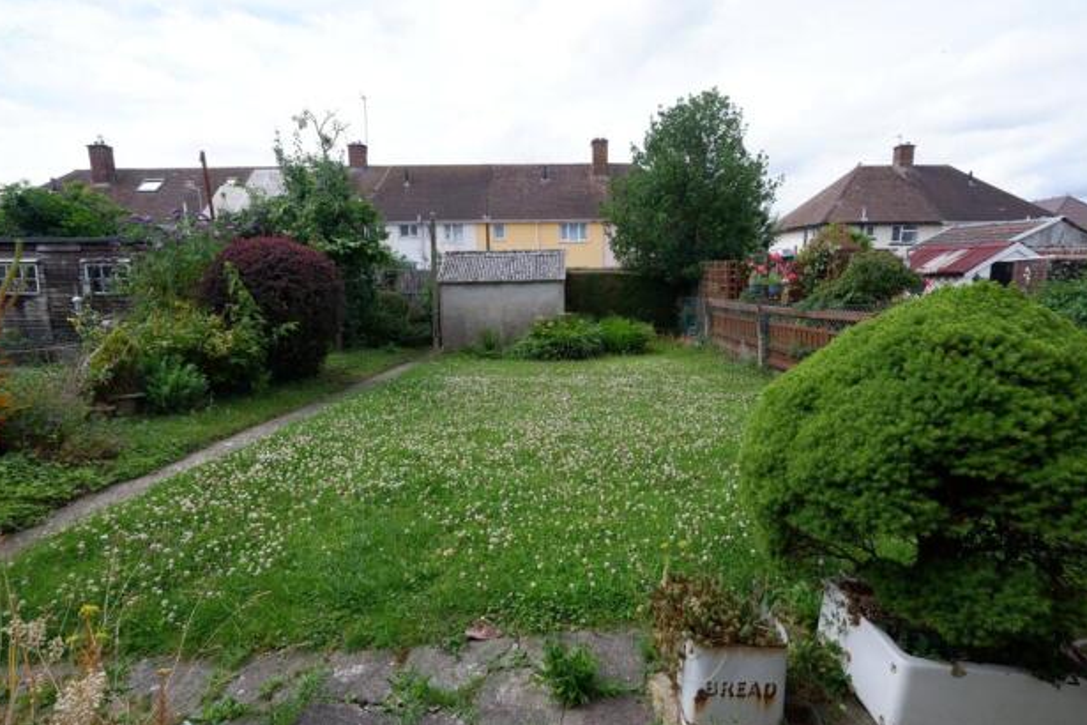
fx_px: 483
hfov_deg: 96.7
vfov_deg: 73.7
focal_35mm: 16
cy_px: 355
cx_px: 557
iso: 200
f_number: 8
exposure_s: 1/280
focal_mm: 10
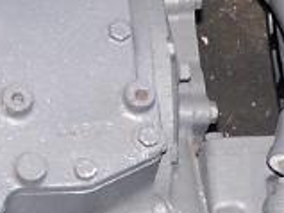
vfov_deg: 6.0
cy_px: 115
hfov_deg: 8.0
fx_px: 2017
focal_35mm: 246
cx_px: 307
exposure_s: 1/60
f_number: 3.2
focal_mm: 8
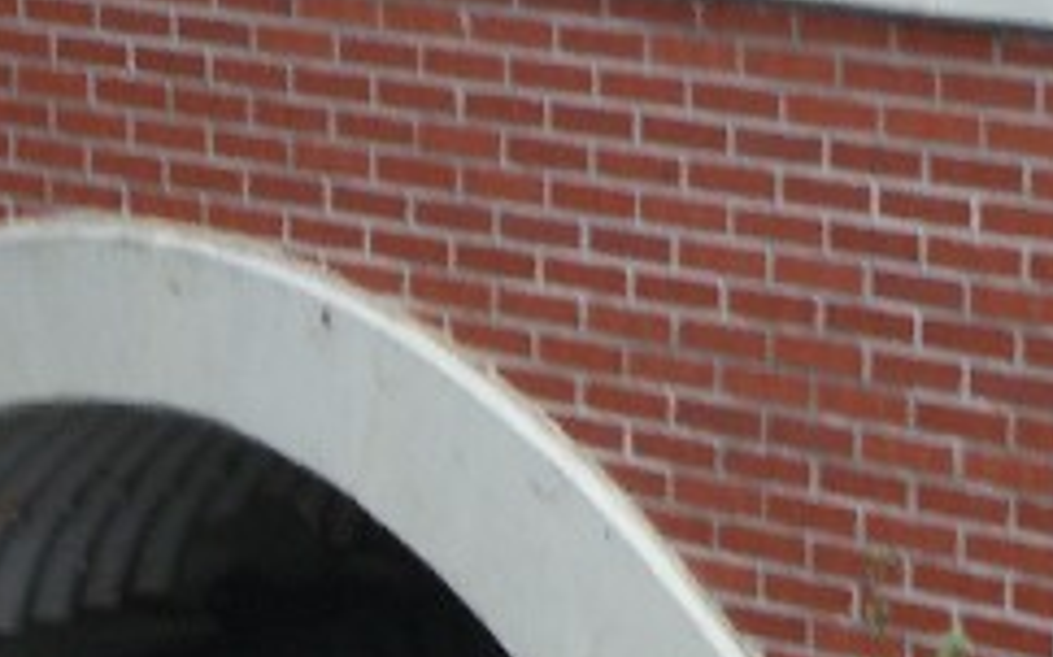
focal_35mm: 243
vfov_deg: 5.4
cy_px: 272
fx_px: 6970
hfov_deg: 8.6
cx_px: 520
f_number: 4.8
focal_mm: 19.7
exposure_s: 1/30
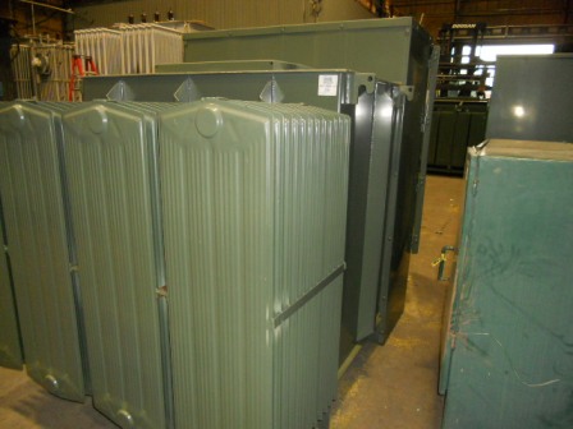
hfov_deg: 65.3
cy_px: 214
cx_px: 286
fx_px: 447
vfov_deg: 51.4
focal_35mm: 27
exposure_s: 1/25
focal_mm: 4.9
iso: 400
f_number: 3.2
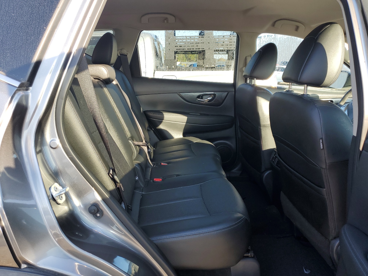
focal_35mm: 26
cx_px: 184
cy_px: 138
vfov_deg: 53.1
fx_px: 276
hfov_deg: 67.3
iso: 50
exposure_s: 1/250
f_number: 1.5
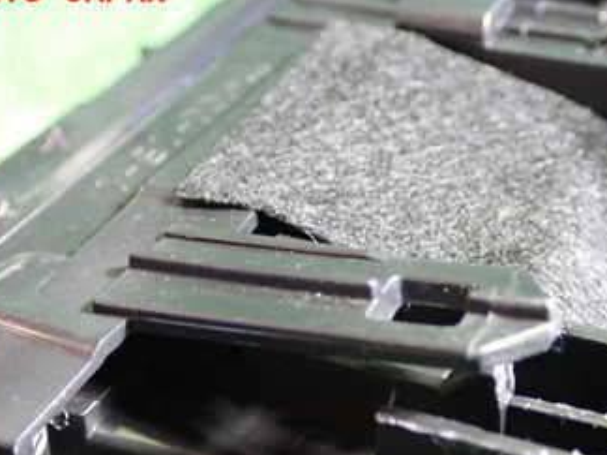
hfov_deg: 22.4
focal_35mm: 87
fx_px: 1526
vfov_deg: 16.8
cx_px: 388
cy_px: 388
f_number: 3.1
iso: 800
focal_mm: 8.4
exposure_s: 1/15
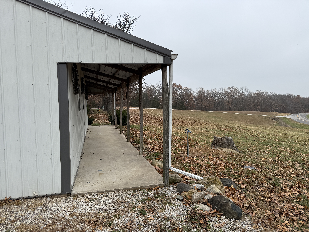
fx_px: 214
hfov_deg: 71.6
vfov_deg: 56.8
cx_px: 154
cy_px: 116
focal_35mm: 24
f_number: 1.78
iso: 80
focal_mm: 6.76
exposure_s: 1/2525
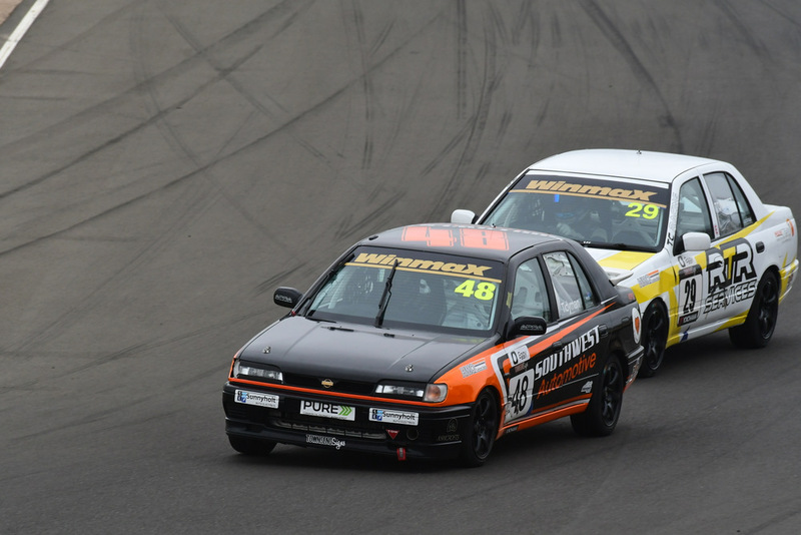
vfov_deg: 1.8
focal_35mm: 750
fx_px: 16693
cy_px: 268
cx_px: 400
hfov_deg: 2.7
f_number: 10
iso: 640
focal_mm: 500
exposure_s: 1/640
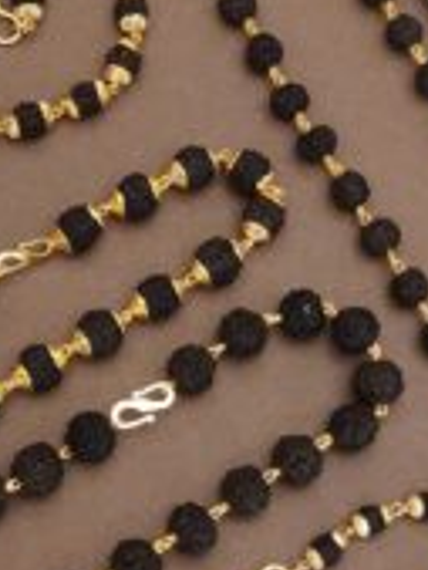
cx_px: 142
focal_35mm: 69
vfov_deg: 27.5
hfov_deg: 21.3
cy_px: 99
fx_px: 1136
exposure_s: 1/20
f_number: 1.7
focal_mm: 4.25
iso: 1250
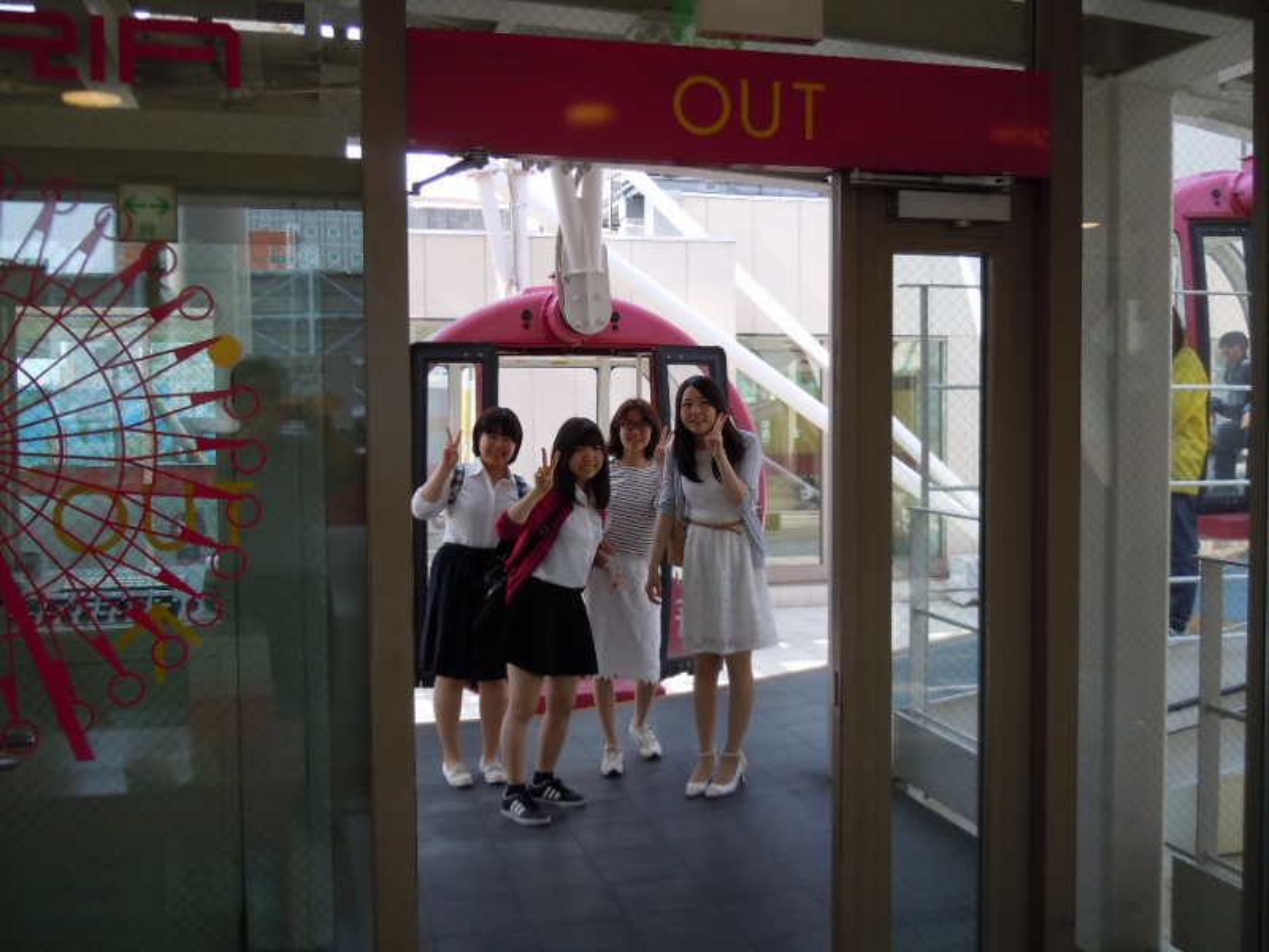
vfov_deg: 41.8
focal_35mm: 34
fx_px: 1246
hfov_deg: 54.0
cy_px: 476
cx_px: 634
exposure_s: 1/125
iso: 100
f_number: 3.6
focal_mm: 6.2
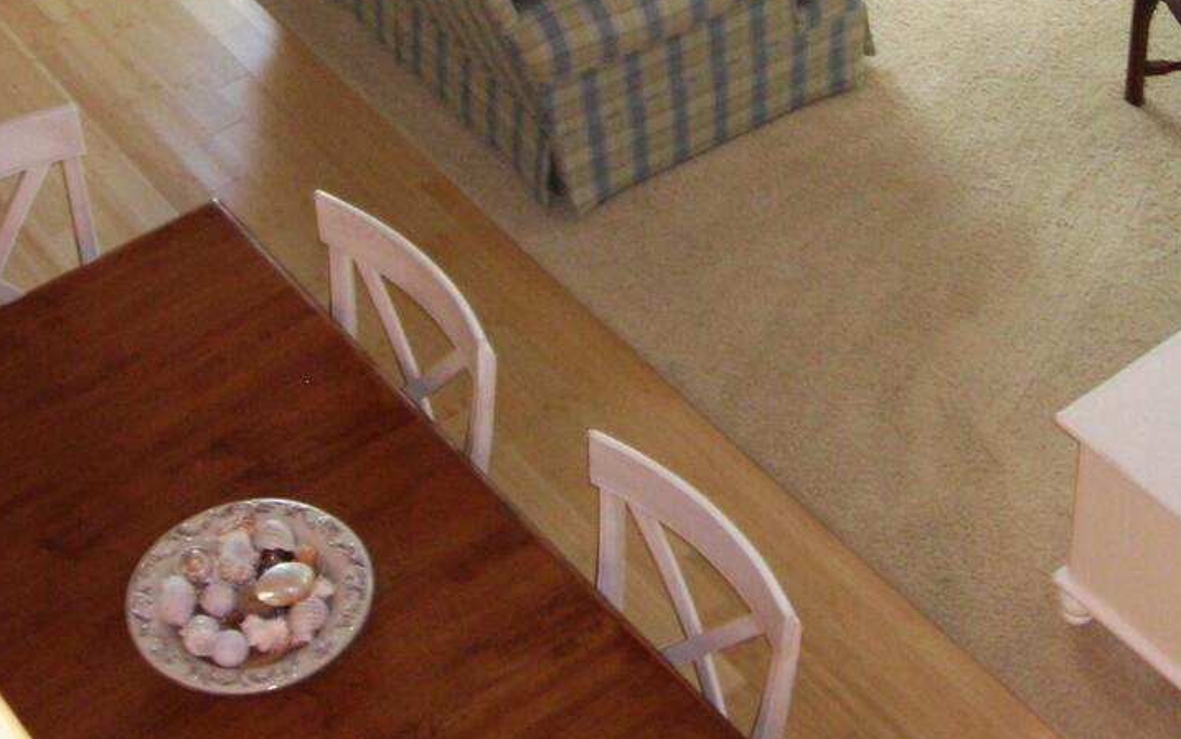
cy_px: -109
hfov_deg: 25.3
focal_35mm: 81
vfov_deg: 15.6
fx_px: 2608
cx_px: 854
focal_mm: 6.3
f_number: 3.2
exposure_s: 1/5.3
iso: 200
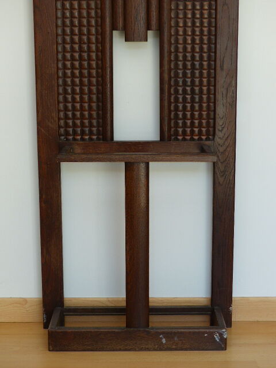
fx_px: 670
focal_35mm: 63
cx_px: 138
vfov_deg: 30.7
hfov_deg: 23.3
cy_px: 184
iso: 100
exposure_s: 1/60
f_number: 2.8
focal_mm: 11.4
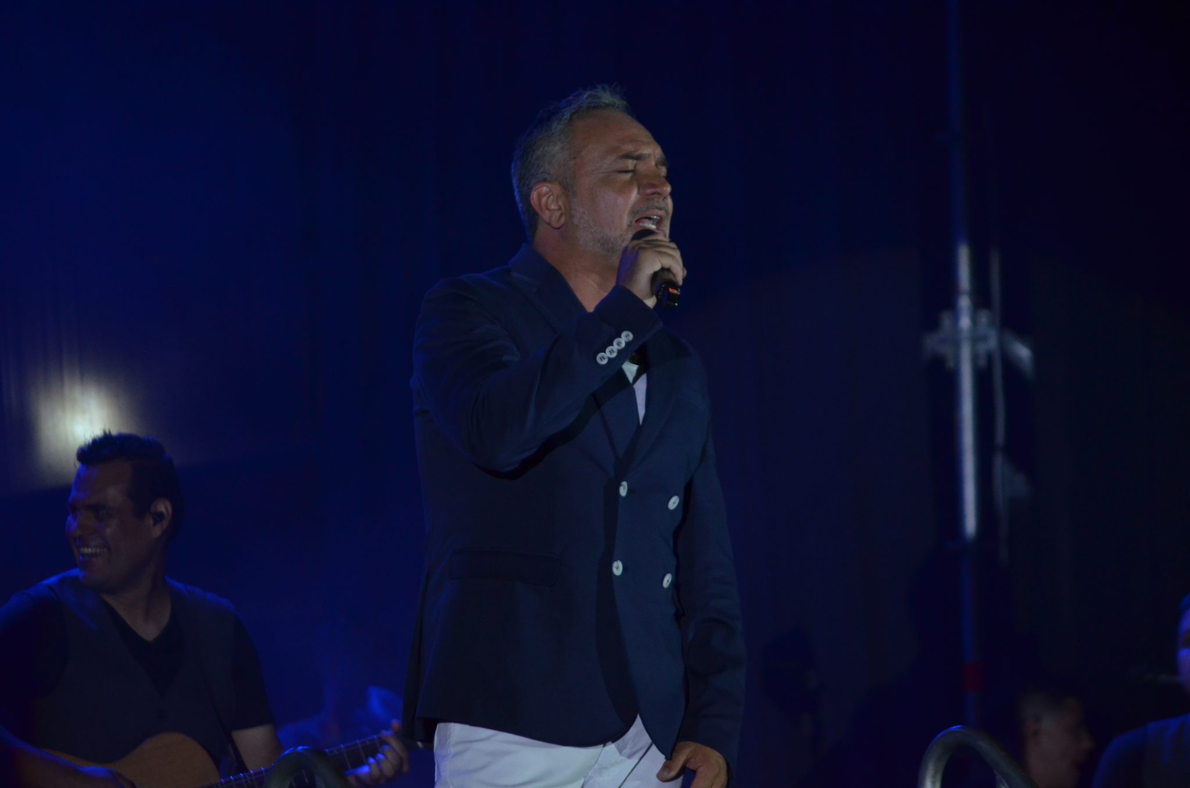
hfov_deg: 8.3
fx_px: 8163
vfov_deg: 5.5
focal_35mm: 248
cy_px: 394
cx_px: 595
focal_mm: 165
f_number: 5.3
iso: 1600
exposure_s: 1/200
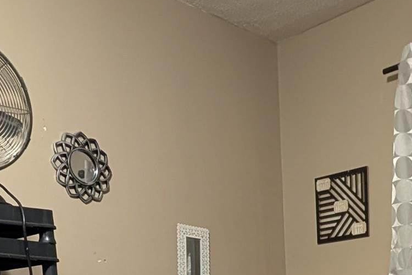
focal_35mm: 51
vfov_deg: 20.9
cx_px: 291
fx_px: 584
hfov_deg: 38.2
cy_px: 449
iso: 345
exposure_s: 1/24
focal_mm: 2.02
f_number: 1.7
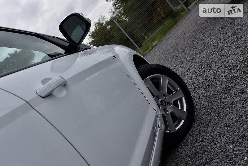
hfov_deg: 39.6
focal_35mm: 50
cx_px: 124
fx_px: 344
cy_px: 83
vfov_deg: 27.0
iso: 200
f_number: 9
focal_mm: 50
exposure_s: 1/320
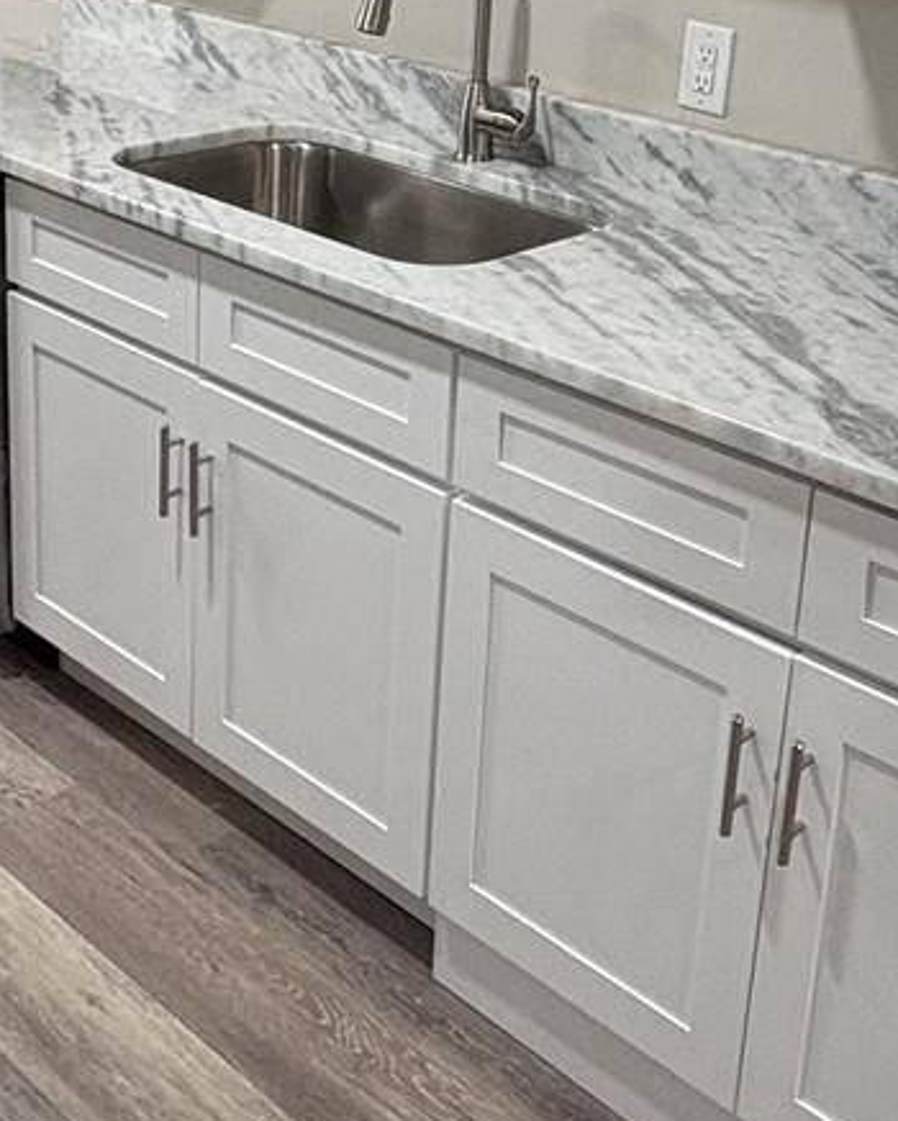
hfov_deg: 30.3
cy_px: 192
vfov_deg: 35.8
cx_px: 490
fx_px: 1660
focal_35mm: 50
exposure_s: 1/60
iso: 160
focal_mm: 2.22
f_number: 2.2
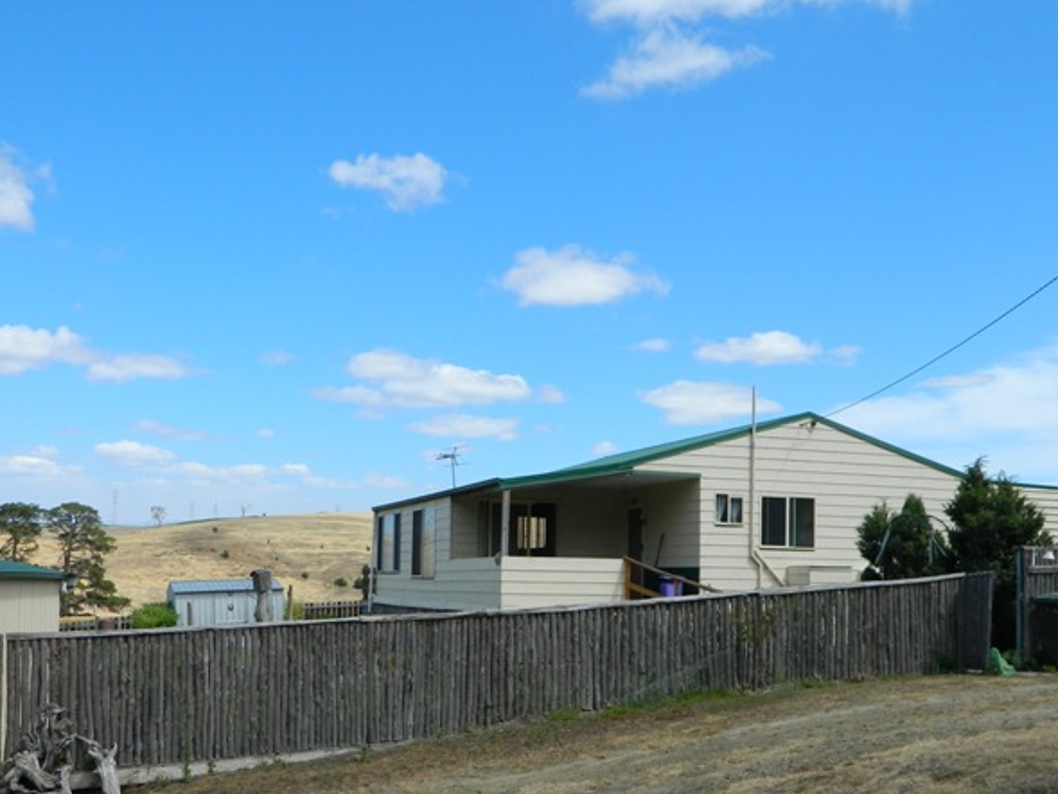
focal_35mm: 38
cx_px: 467
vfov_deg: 37.3
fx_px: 1162
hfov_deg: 48.9
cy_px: 532
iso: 80
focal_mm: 5.1
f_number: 8.9
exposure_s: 1/160
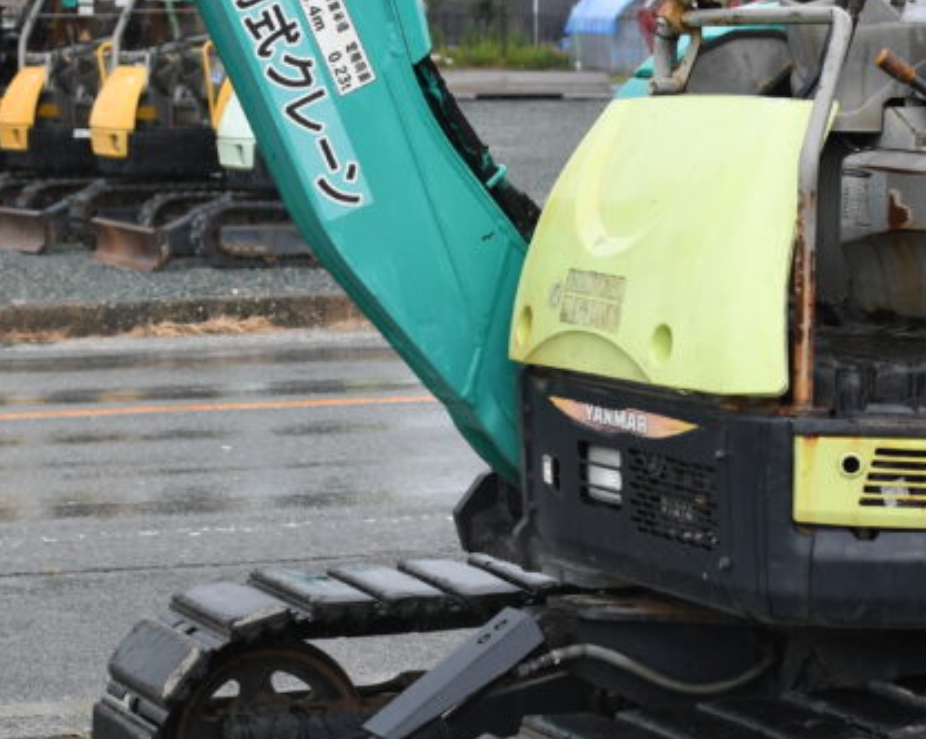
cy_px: 532
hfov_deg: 15.8
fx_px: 3318
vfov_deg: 12.7
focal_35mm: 121
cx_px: 755
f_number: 4
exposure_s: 1/500
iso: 200
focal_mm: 35
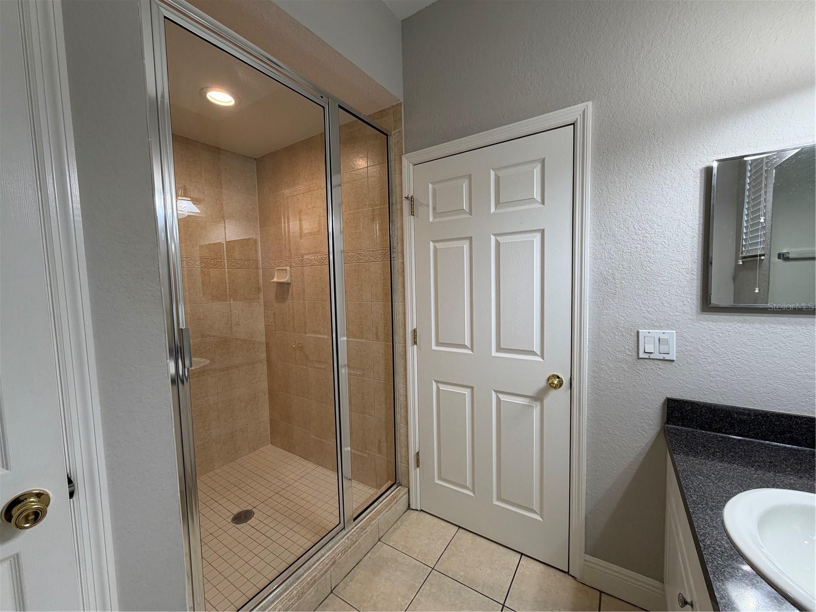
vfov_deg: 85.7
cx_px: 408
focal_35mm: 14
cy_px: 306
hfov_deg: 102.1
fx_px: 330
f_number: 2.2
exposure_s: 1/120
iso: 125
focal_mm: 2.22
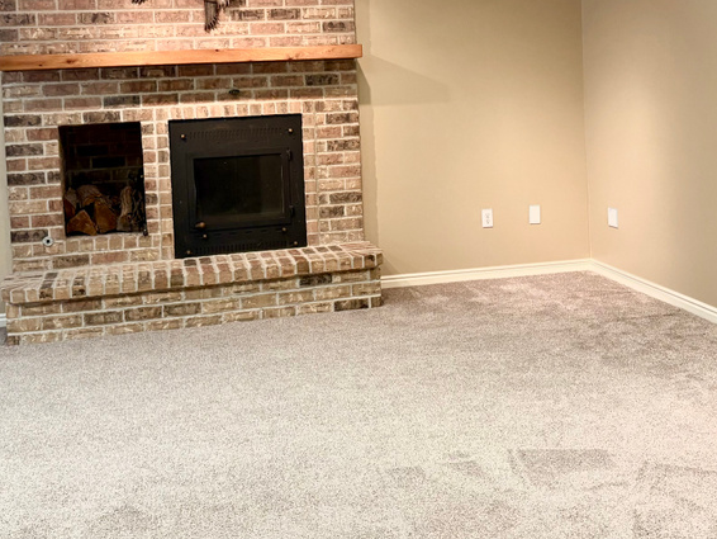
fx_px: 974
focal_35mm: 47
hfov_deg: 40.4
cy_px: 129
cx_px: 371
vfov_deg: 30.3
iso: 160
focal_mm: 5.96
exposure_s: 1/60
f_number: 1.6
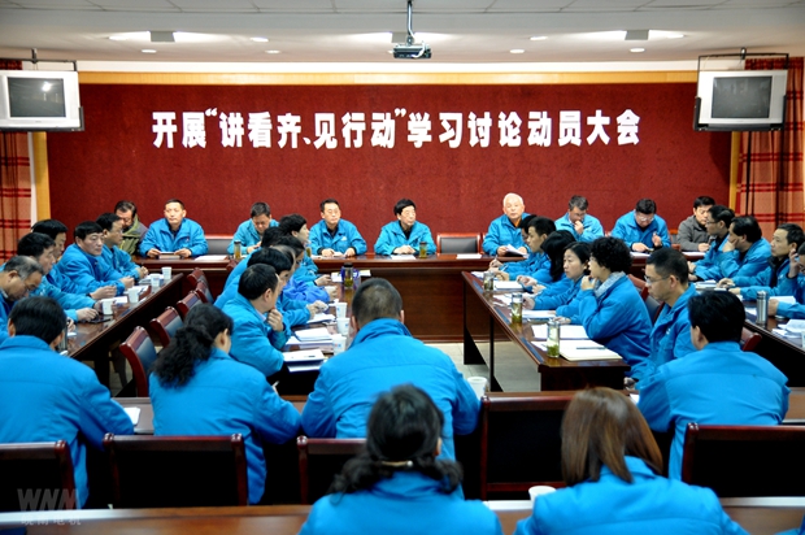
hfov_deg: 42.4
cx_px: 402
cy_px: 268
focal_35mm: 46
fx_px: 1039
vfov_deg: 28.9
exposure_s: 1/30
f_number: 2.8
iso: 720
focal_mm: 31
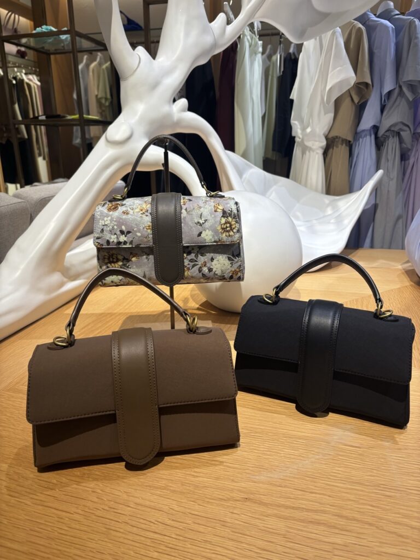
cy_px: 280
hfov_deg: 53.1
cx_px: 210
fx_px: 421
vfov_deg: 67.3
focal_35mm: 26
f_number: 1.6
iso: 50
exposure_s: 1/120
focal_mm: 5.96
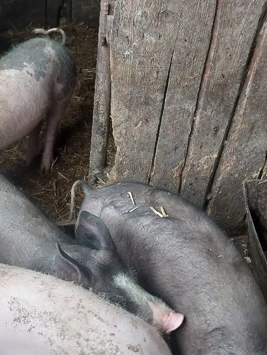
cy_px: 270
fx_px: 493
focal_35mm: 48
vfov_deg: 38.5
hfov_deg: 29.7
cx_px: 60
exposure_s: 1/50
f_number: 1.8
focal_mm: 5.23
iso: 64
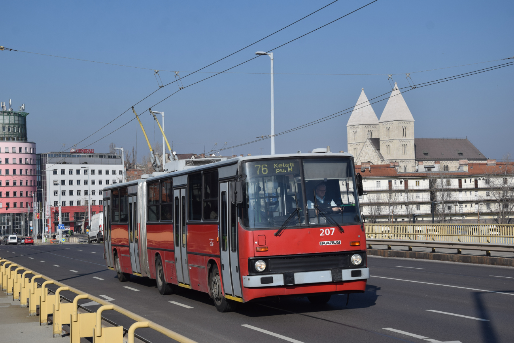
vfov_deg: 18.9
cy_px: 172
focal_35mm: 72
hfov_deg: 28.1
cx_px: 257
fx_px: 1028
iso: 200
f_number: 6.3
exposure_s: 1/1000
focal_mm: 48
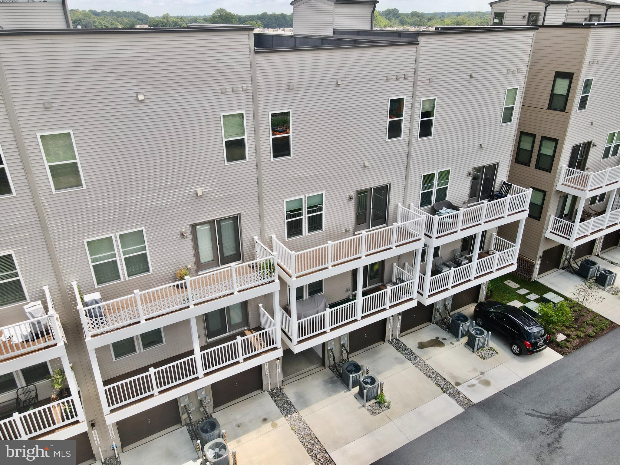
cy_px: 232
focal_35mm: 24
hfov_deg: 71.6
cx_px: 310
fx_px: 430
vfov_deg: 56.8
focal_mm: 4.5
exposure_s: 1/20
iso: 100
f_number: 2.8
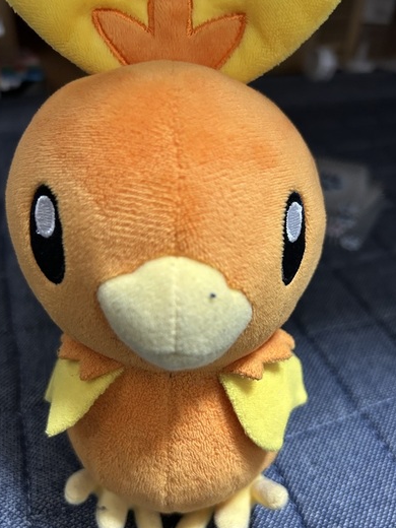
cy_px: 288
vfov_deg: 59.9
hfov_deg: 46.8
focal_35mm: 30
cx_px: 198
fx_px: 458
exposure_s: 1/60
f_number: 1.5
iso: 320
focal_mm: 5.7
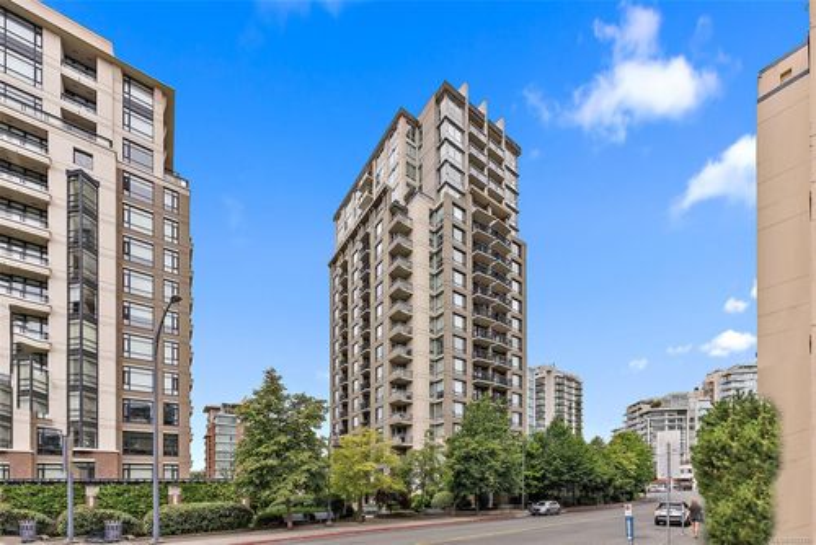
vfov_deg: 67.5
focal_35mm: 18
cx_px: 408
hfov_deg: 90.0
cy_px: 272
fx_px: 408
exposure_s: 1/200
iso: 320
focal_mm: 18
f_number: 9
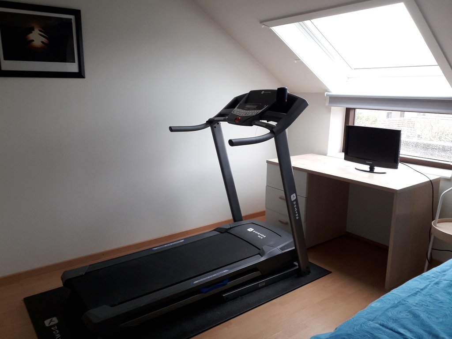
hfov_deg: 65.3
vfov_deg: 51.4
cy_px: 170
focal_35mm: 27
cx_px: 226
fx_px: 353
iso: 80
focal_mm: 3.6
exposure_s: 1/50
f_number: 1.9
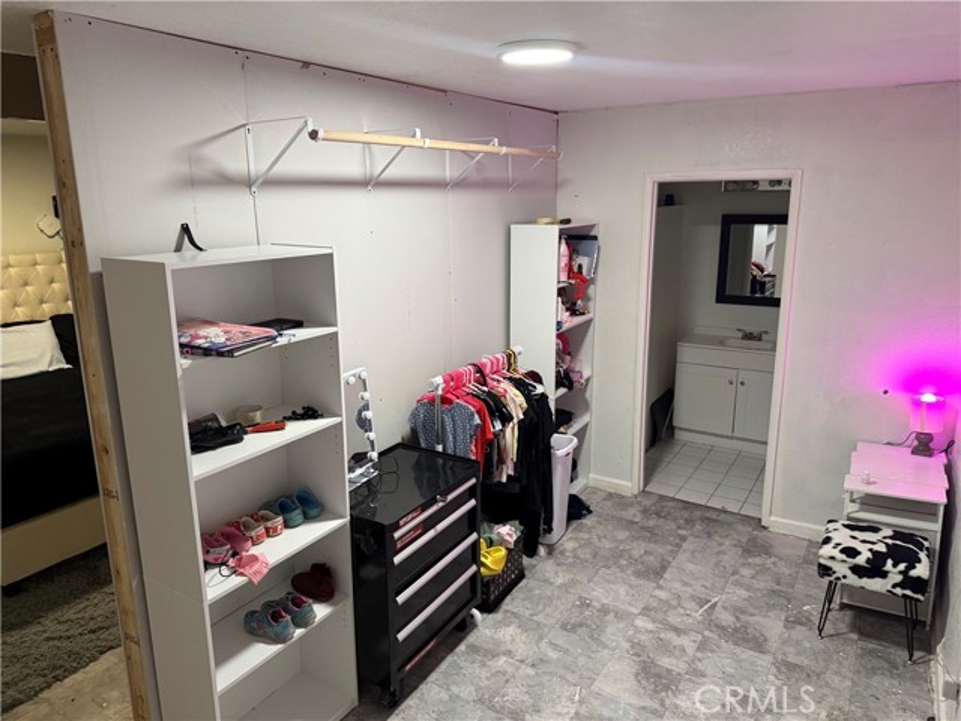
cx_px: 480
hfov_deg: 71.6
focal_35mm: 24
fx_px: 666
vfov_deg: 56.8
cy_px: 360
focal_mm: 6.76
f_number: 1.78
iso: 250
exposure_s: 1/60
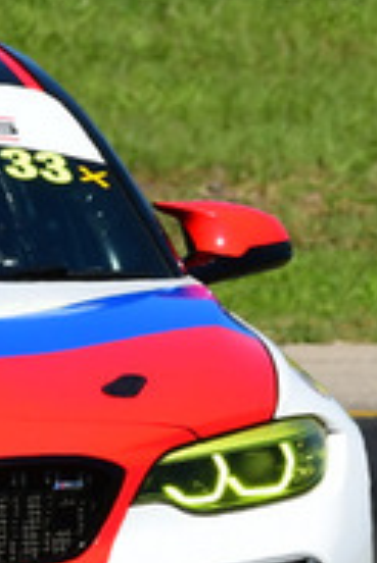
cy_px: 236
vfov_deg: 1.0
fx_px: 32672
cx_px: -9
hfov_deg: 0.7
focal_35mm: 2084
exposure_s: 1/640
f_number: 11
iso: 320
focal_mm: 320
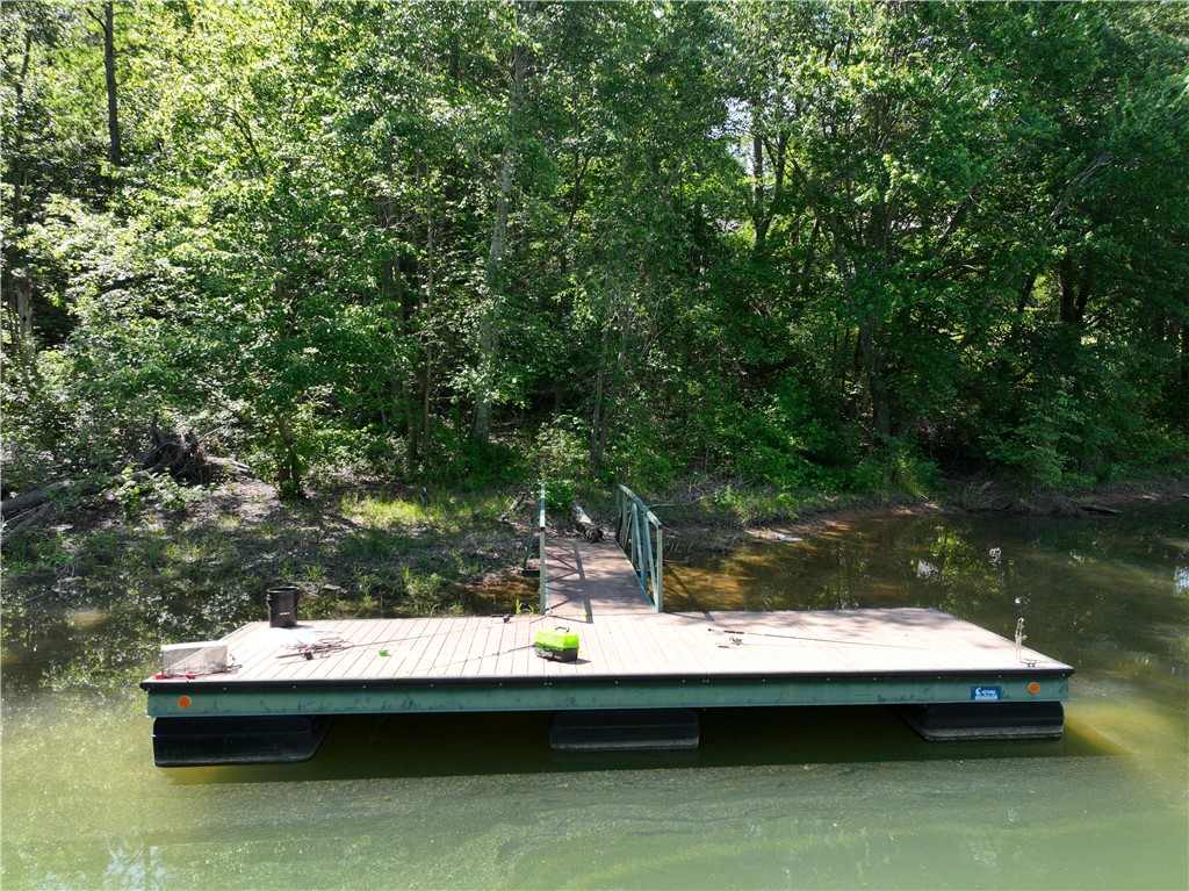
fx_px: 824
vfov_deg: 56.8
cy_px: 446
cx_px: 594
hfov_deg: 71.6
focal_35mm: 24
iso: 120
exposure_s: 1/80
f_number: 2.8
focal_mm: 12.29
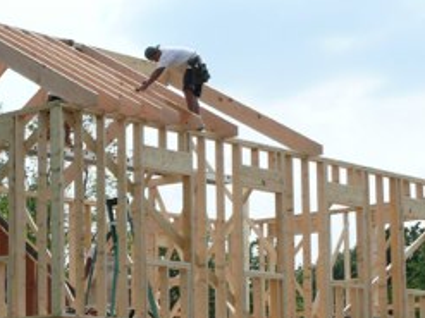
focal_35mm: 123
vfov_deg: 12.0
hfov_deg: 15.8
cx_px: 50
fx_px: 1509
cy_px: 282
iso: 100
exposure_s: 1/400
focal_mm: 7.9
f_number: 6.3
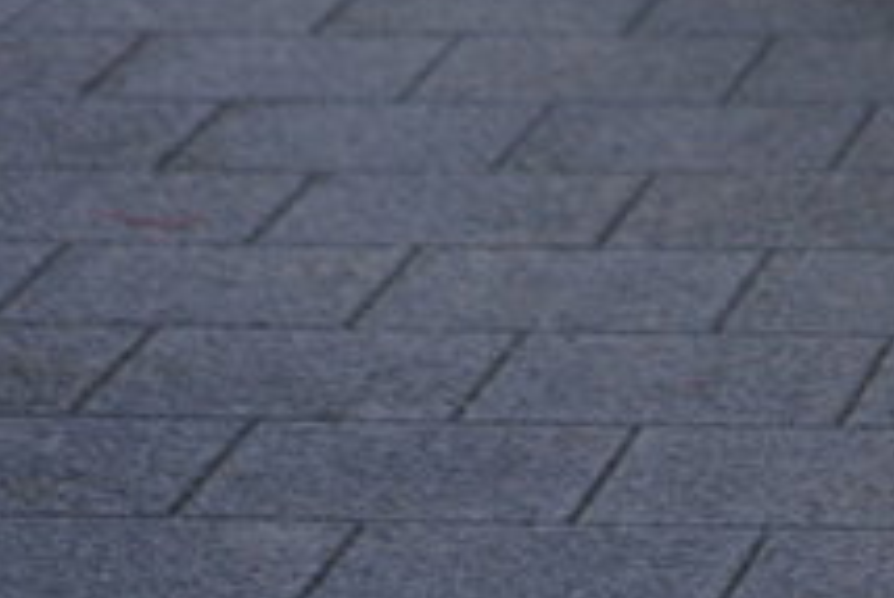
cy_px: -470
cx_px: 1930
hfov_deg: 7.8
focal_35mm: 251
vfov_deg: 5.4
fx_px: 6247
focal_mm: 35
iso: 200
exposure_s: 1/2000
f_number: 2.2
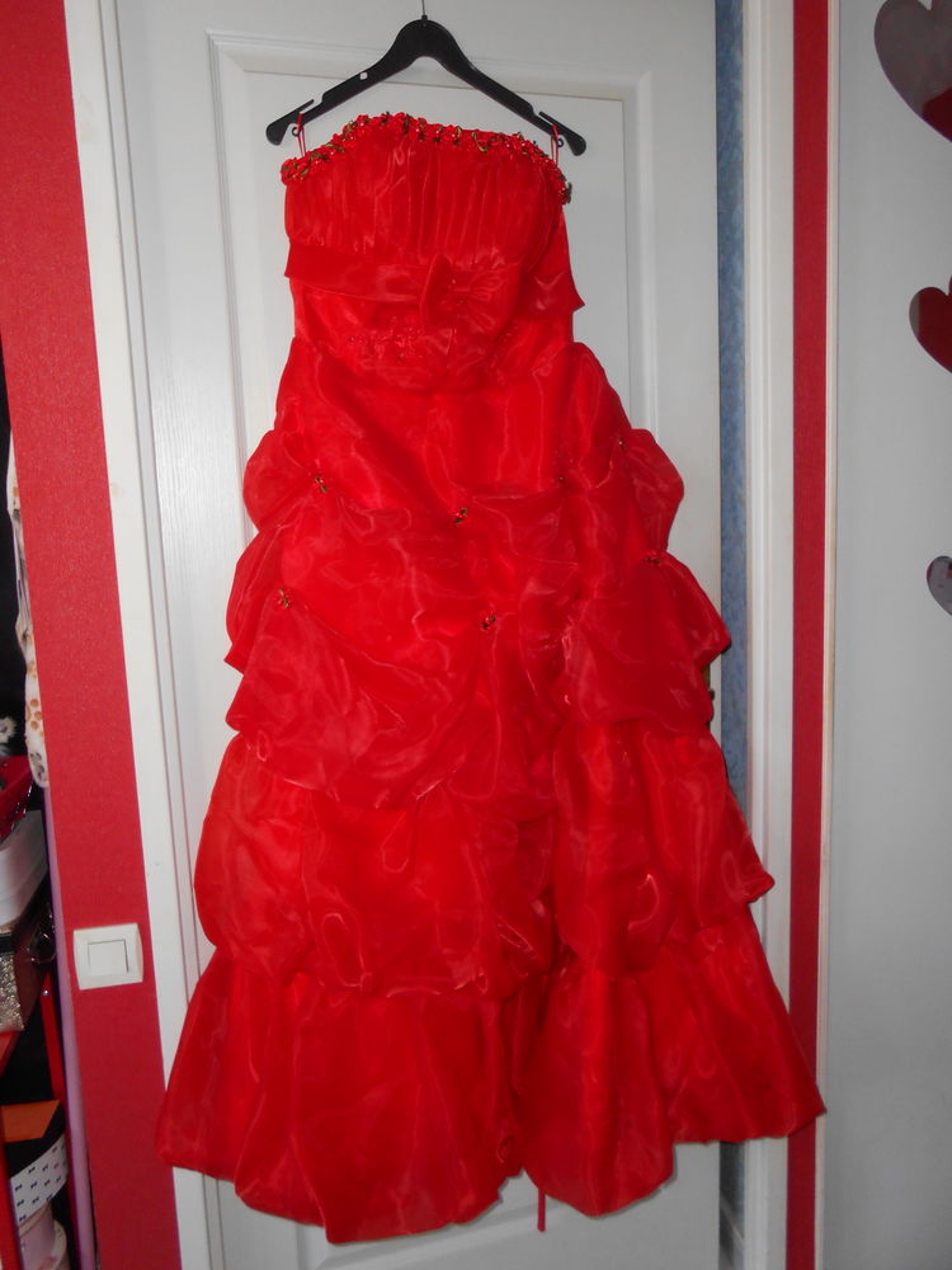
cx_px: 476
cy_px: 635
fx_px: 953
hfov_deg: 53.1
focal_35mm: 26
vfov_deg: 67.3
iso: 200
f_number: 3.5
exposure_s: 1/25
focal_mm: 4.6
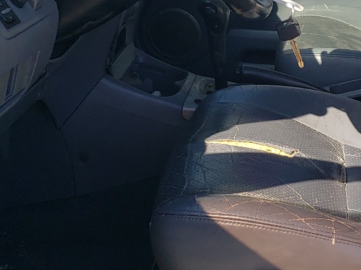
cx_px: 307
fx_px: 751
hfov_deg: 26.4
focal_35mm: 72
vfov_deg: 20.4
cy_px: 95
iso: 50
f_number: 1.5
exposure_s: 1/1250
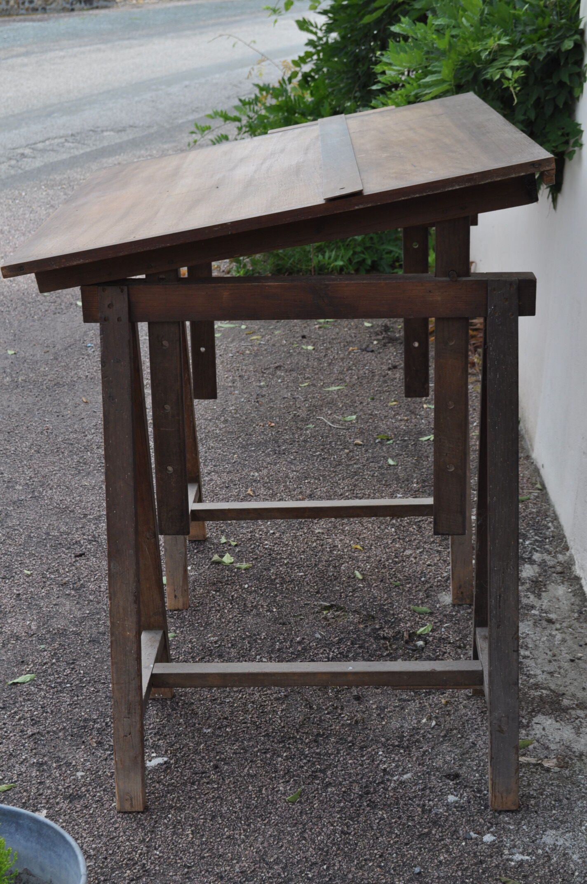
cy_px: 442
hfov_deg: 25.0
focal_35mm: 54
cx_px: 294
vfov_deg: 36.9
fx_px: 1324
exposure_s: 1/200
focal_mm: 36
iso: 200
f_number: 7.1
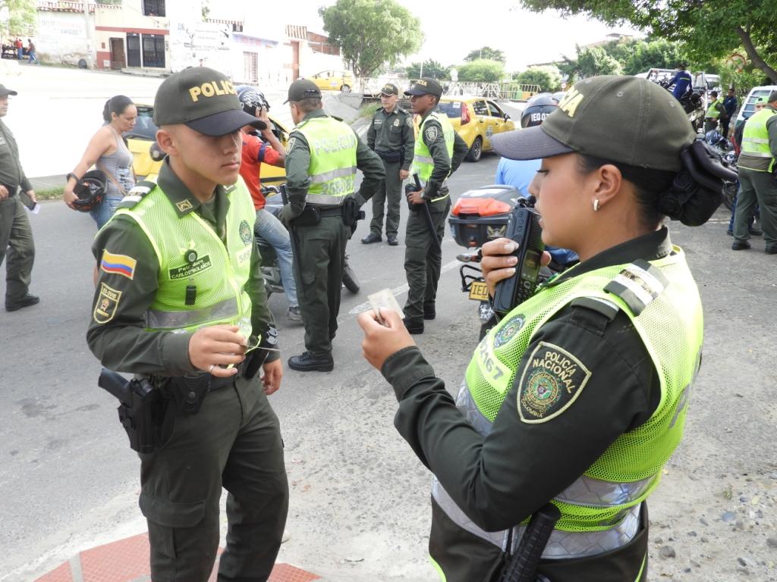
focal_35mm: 30
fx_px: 673
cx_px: 388
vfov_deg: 46.8
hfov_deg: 60.0
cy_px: 291
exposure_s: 1/125
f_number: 3.5
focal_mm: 5.4
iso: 100
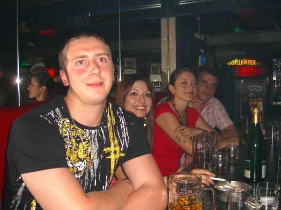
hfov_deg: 49.0
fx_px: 308
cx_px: 140
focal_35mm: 38
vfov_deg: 37.7
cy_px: 105
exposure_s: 1/60
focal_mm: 7.9
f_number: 2.8
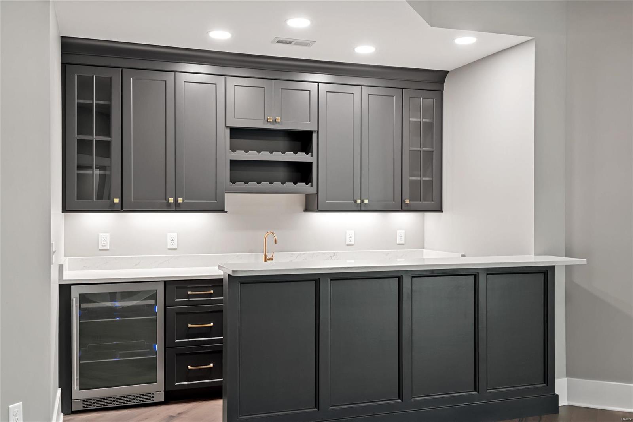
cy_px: 211
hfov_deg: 53.1
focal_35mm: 36
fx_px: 633
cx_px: 316
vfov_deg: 36.9
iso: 400
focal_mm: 18
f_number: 6.3
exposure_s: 1/3
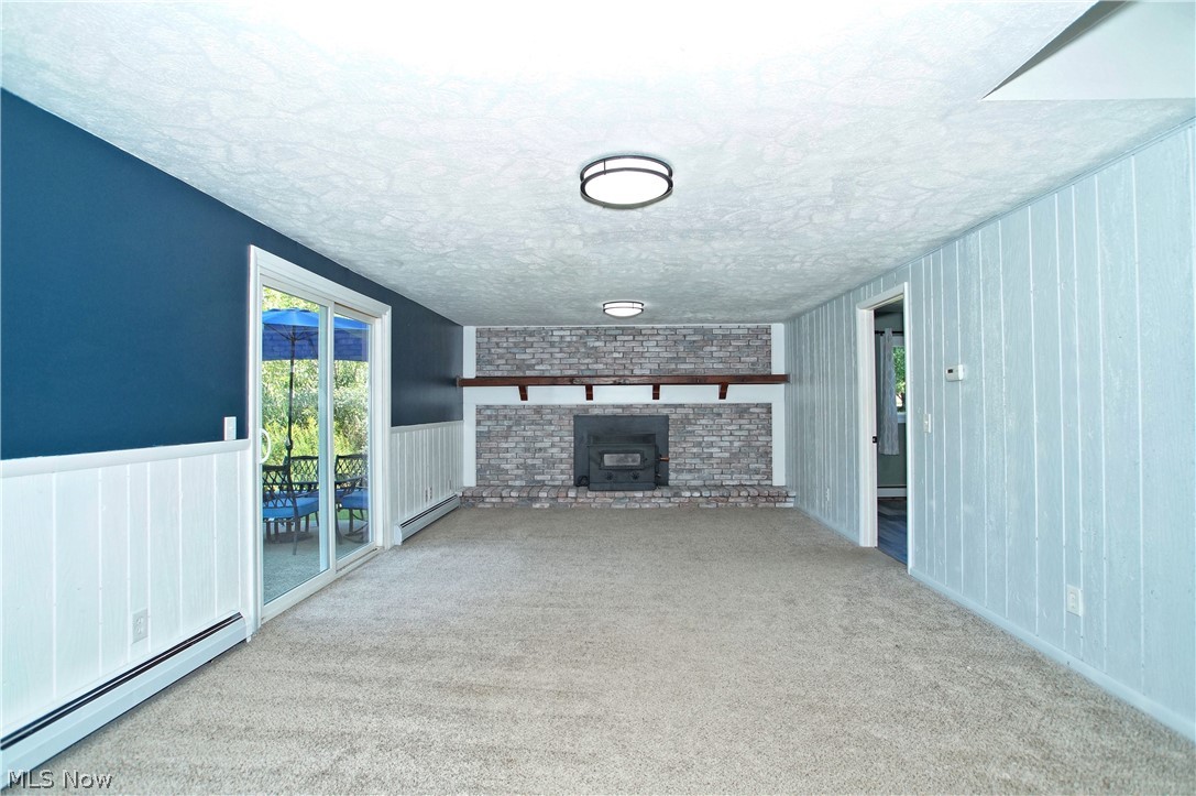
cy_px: 398
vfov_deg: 72.0
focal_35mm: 16
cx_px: 598
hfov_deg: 95.0
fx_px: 548
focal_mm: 11
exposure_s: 1/160
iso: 500
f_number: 4.5
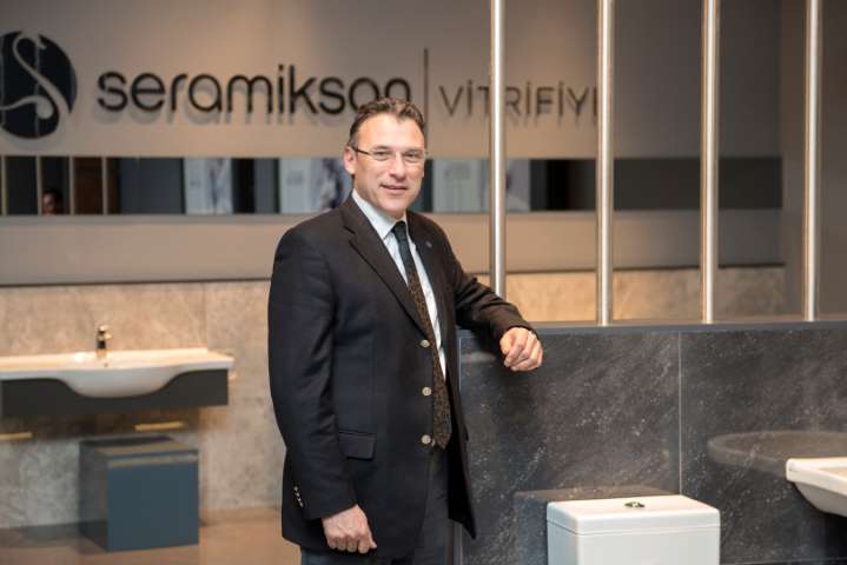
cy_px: 282
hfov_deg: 33.4
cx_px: 424
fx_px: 1412
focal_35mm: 60
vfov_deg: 22.6
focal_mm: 60
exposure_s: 1/60
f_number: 3.2
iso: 500
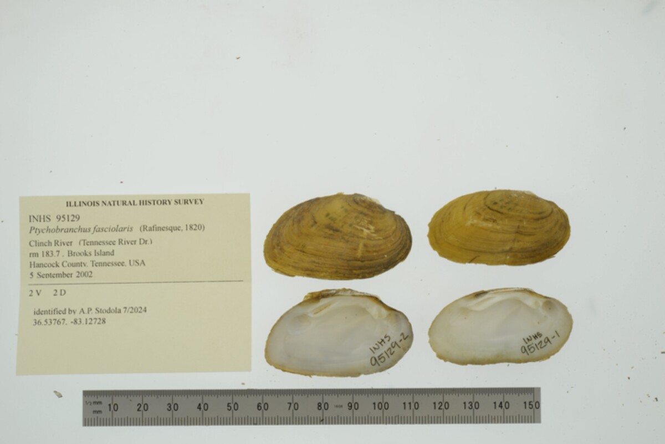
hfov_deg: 33.4
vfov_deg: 22.6
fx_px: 1109
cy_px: 222
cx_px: 332
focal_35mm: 60
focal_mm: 60
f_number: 32
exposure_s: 1/13
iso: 100
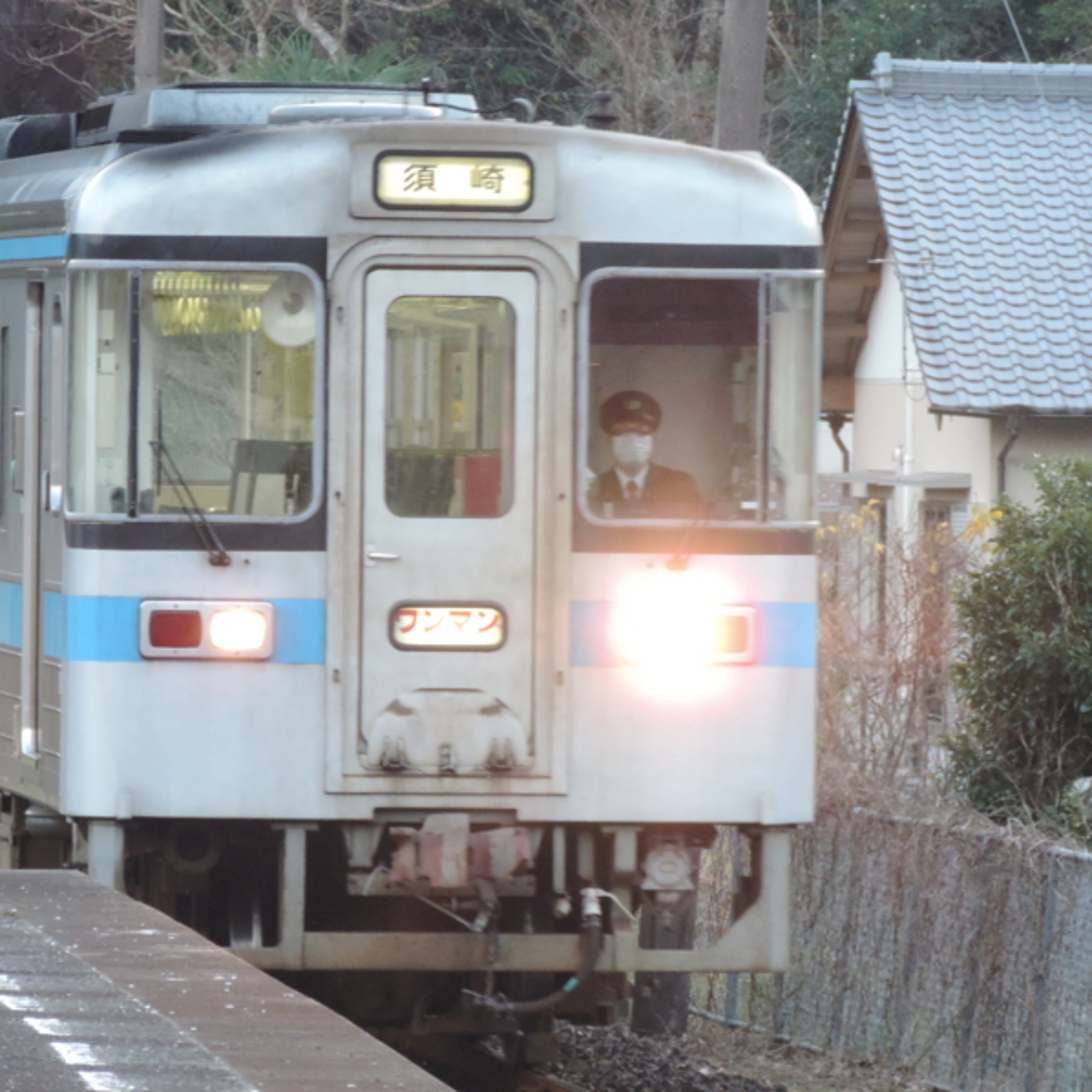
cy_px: 546
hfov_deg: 4.2
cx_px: 467
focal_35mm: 414
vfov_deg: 4.2
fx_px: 14776
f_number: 4.8
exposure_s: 1/40
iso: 800
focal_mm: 62.4
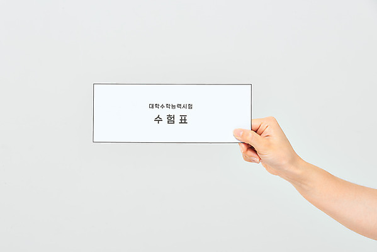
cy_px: 126
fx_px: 2095
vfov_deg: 6.9
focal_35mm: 200
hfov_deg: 10.3
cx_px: 188
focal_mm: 200
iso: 100
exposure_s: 1/125
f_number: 16
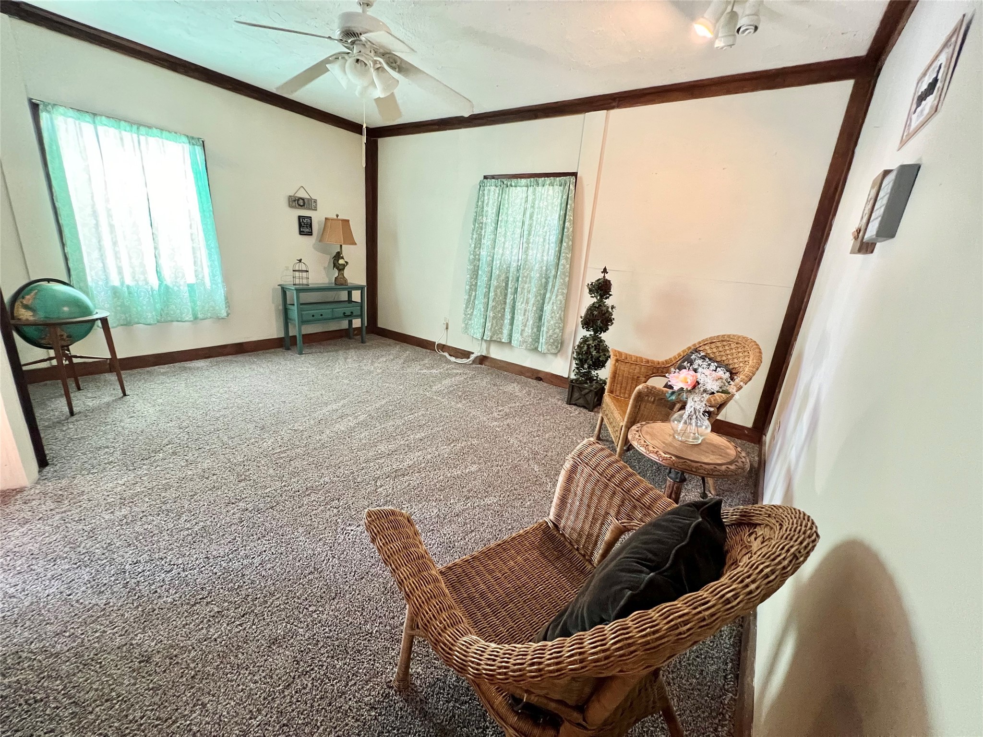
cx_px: 492
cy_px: 368
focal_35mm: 13
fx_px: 369
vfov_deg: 89.9
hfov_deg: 106.2
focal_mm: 1.57
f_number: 1.8
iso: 640
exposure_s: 1/60
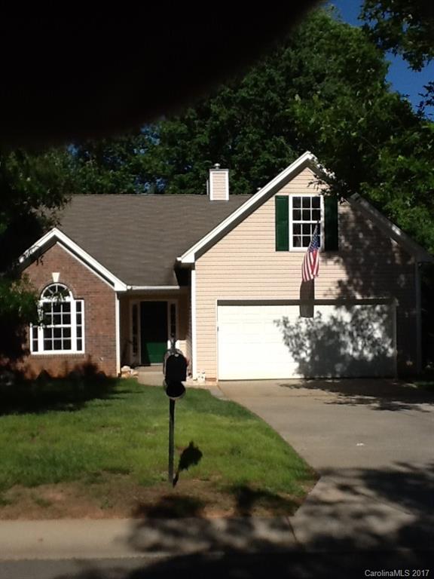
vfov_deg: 42.9
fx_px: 736
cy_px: 290
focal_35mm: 44
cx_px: 217
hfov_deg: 32.9
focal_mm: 2.03
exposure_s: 1/2433
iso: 40
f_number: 2.4
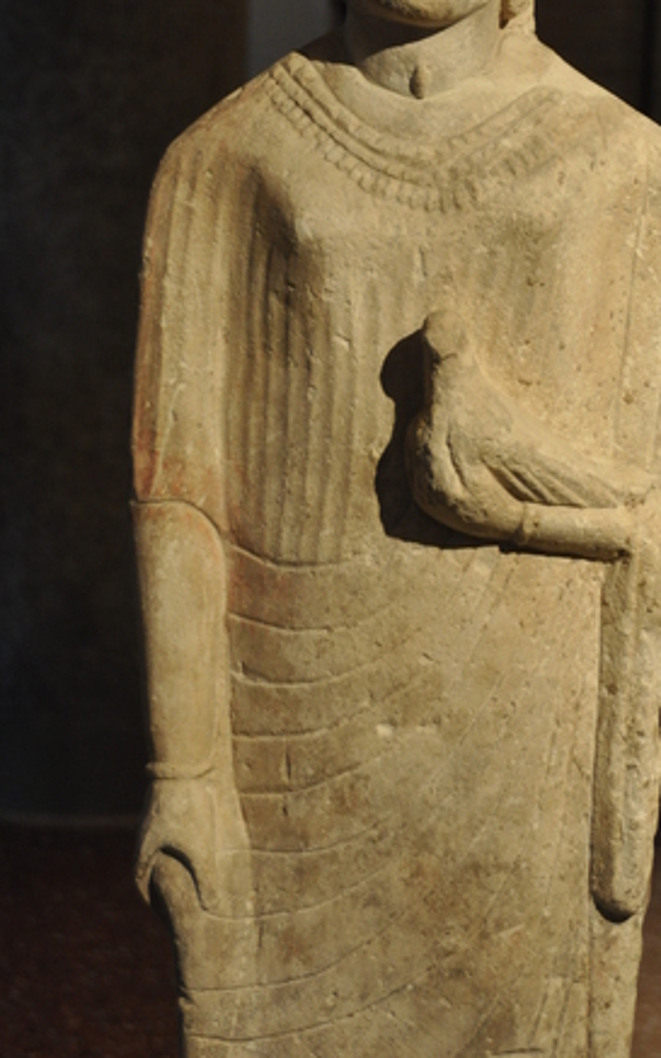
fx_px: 3200
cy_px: 375
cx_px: 459
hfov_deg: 11.8
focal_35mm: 111
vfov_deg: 18.7
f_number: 4.5
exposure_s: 1/40
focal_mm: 48
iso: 800
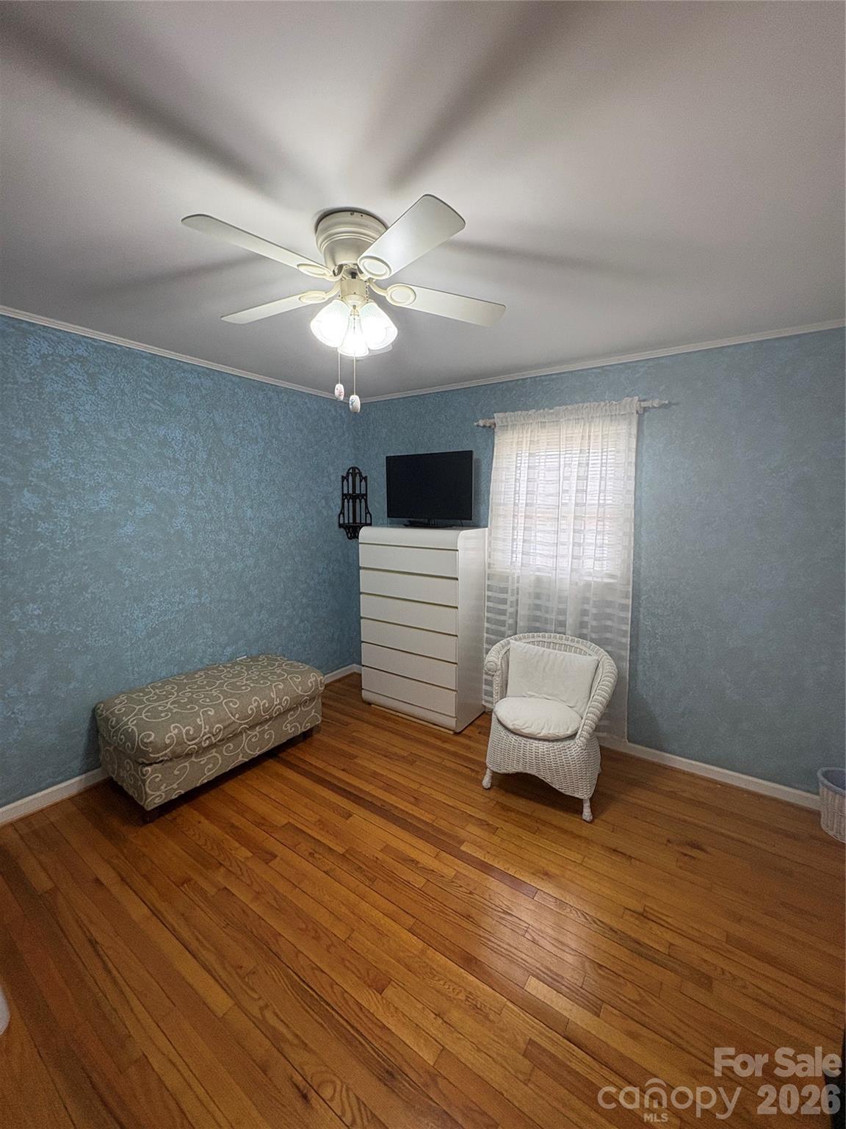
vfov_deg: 102.1
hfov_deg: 85.7
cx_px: 423
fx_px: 456
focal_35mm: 14
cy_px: 564
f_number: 2.2
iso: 320
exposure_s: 1/120
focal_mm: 2.22
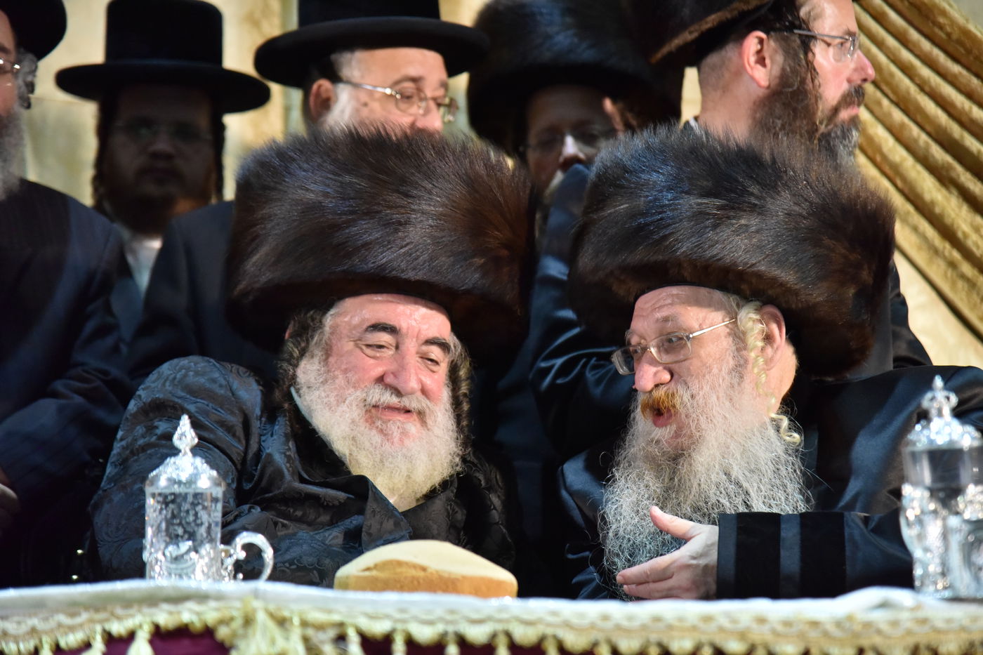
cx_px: 492
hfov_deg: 17.1
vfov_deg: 11.4
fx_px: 3276
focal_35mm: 120
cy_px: 328
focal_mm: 120
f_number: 4
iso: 3200
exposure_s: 1/250
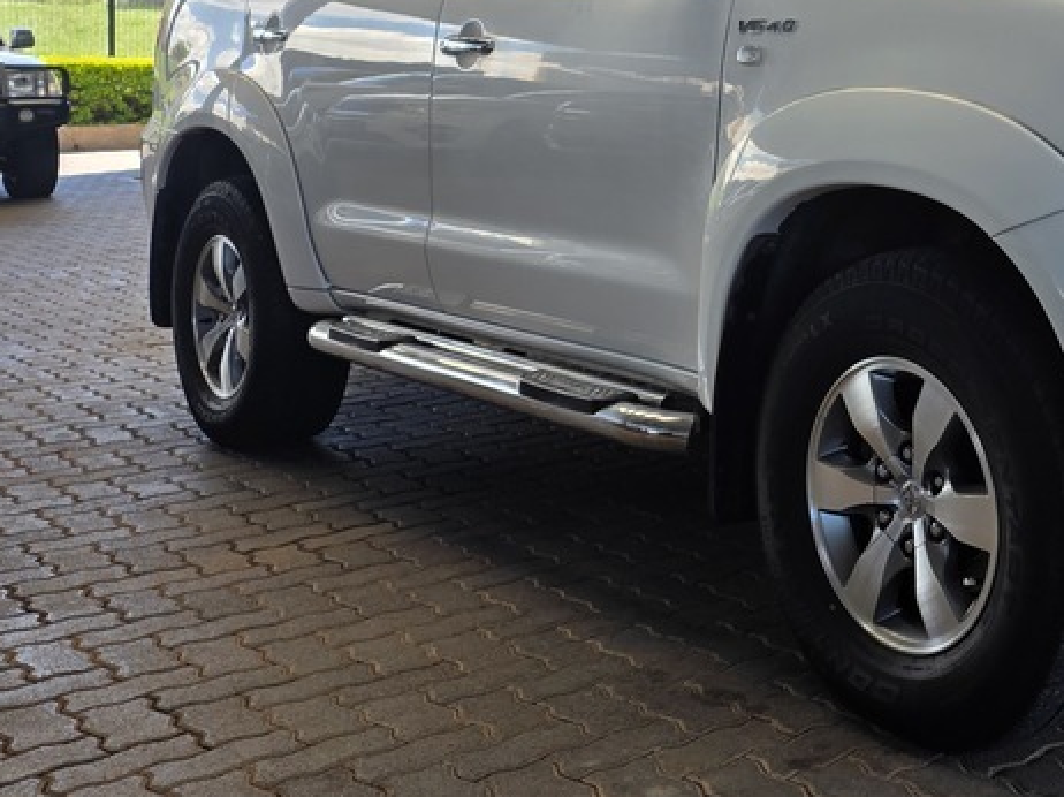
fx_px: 1567
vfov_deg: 27.3
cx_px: 1032
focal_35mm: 51
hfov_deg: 34.5
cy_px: 48
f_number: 1.7
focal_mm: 6.25
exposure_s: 1/359
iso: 40
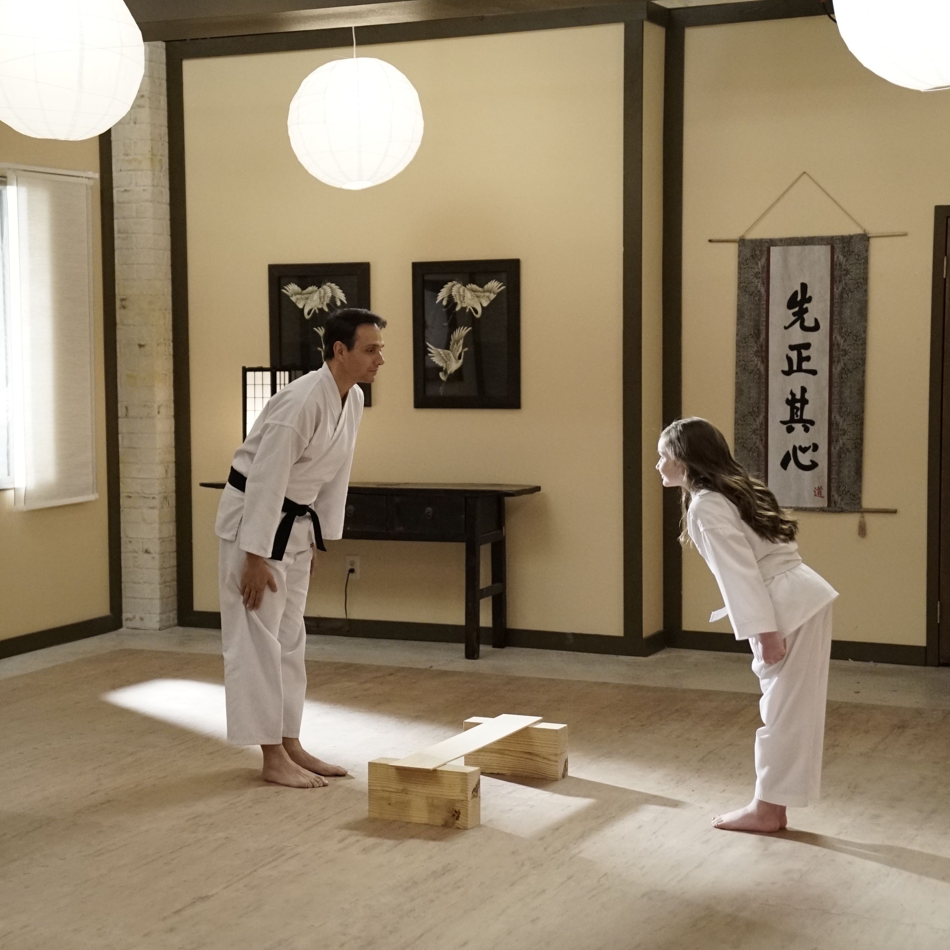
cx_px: 387
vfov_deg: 25.7
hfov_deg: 25.7
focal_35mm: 67
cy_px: 473
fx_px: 2080
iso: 6400
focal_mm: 52
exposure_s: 1/250
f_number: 2.8
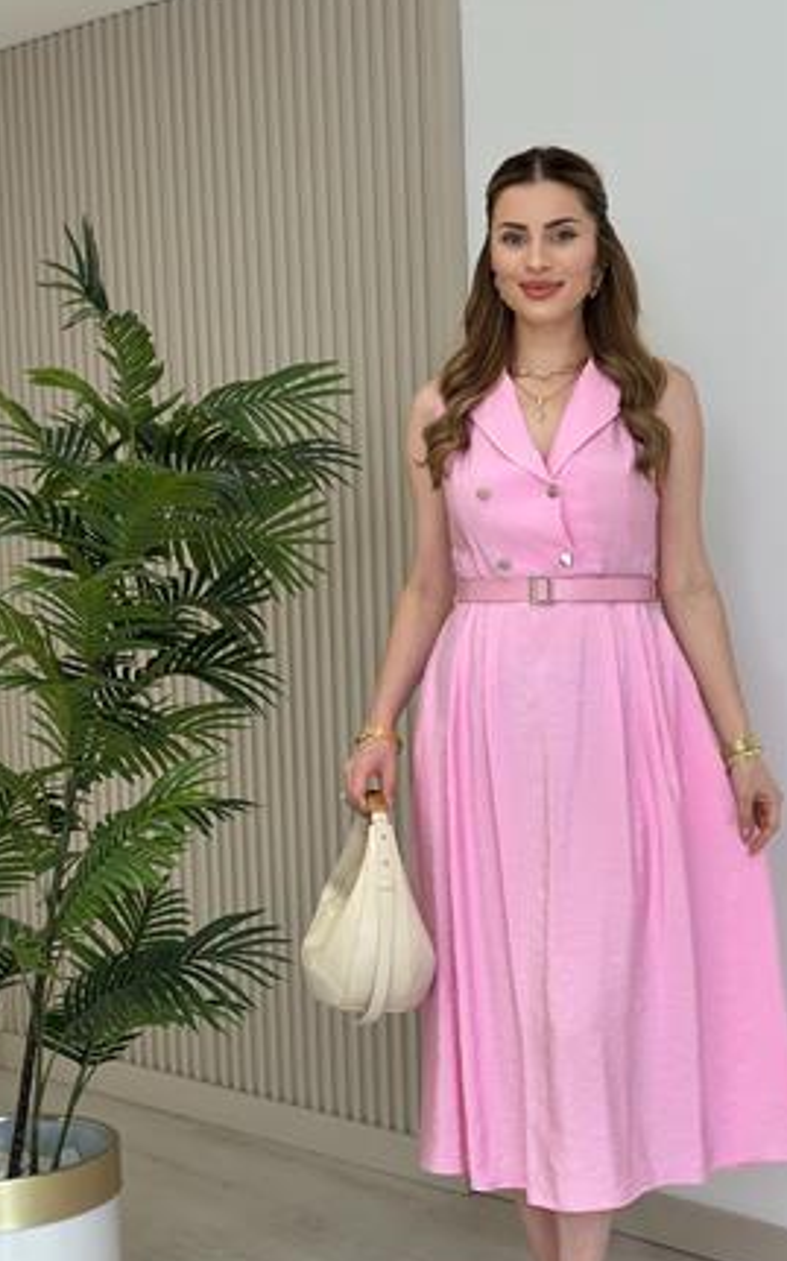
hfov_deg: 20.5
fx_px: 2164
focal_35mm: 63
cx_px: 550
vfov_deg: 32.4
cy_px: 715
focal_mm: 6.86
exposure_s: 1/389
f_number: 1.78
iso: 80
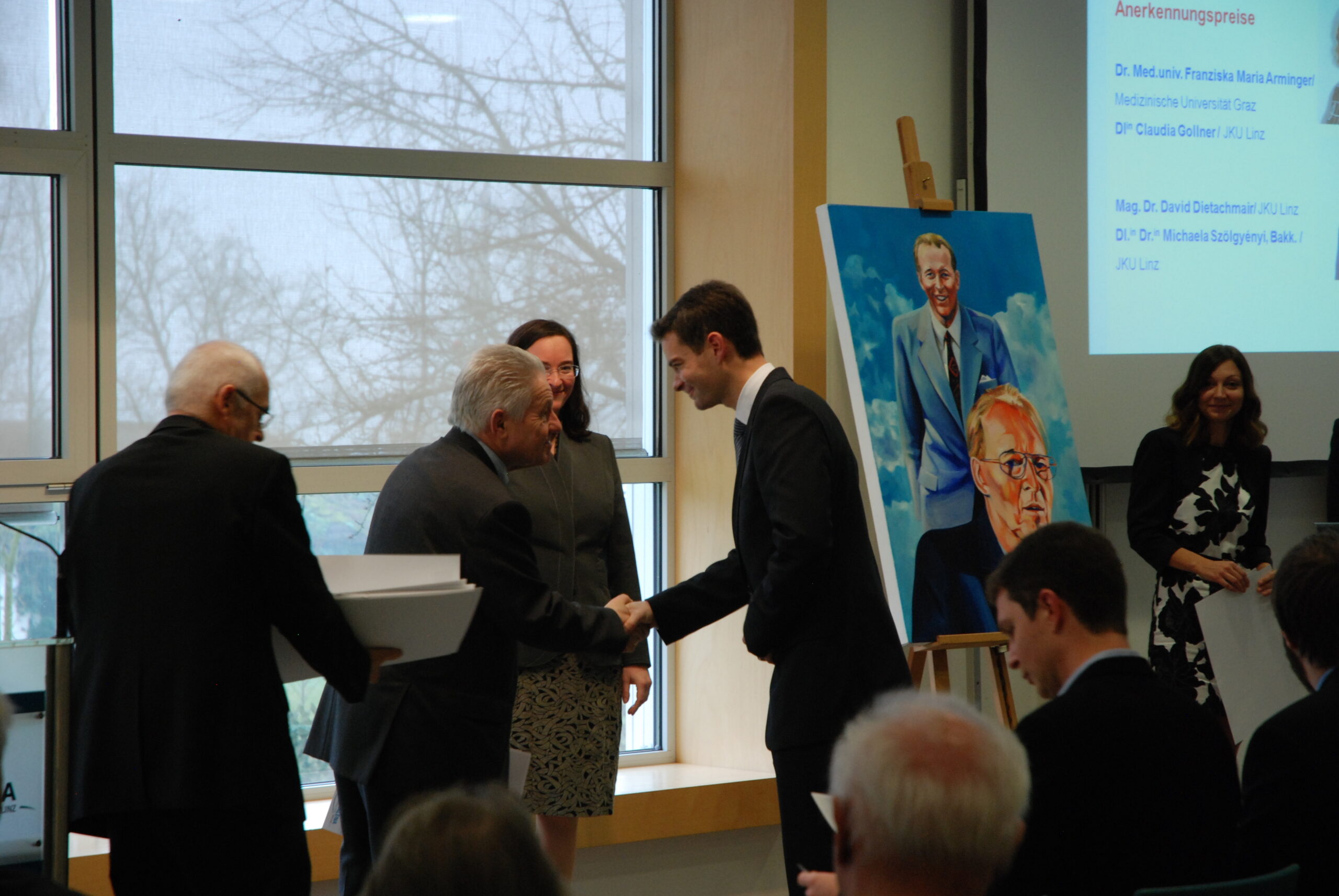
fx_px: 3910
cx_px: 670
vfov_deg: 13.1
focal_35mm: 105
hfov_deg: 19.4
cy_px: 448
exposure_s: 1/50
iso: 640
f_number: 4.5
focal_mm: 70
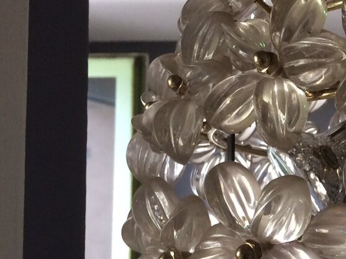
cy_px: 196
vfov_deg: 17.3
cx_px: 487
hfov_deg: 20.4
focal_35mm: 85
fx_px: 850
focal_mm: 4.15
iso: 64
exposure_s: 1/33
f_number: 2.2
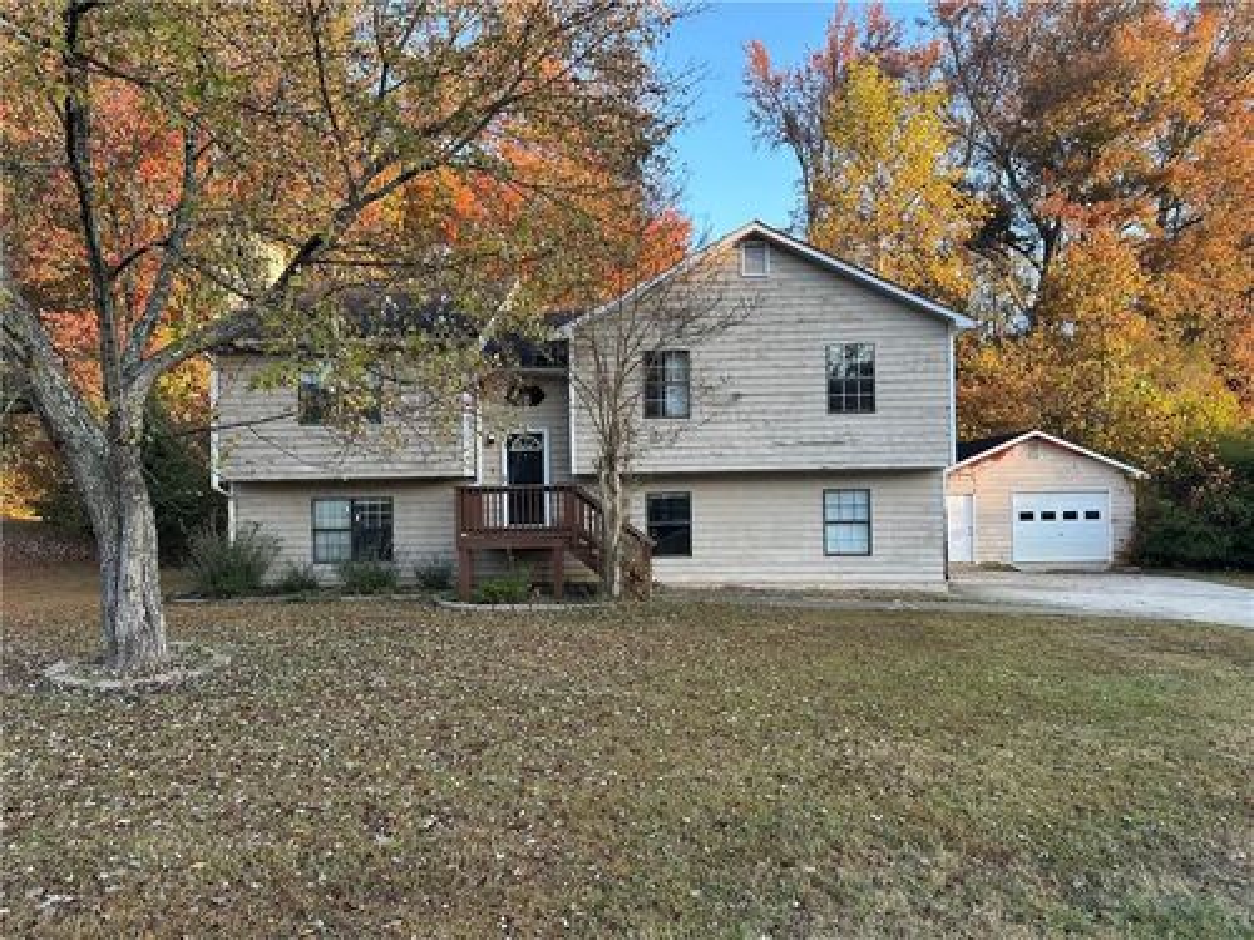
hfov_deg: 71.6
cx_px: 627
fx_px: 869
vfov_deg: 56.8
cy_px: 470
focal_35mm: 24
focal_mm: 6.86
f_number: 1.78
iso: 80
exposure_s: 1/310
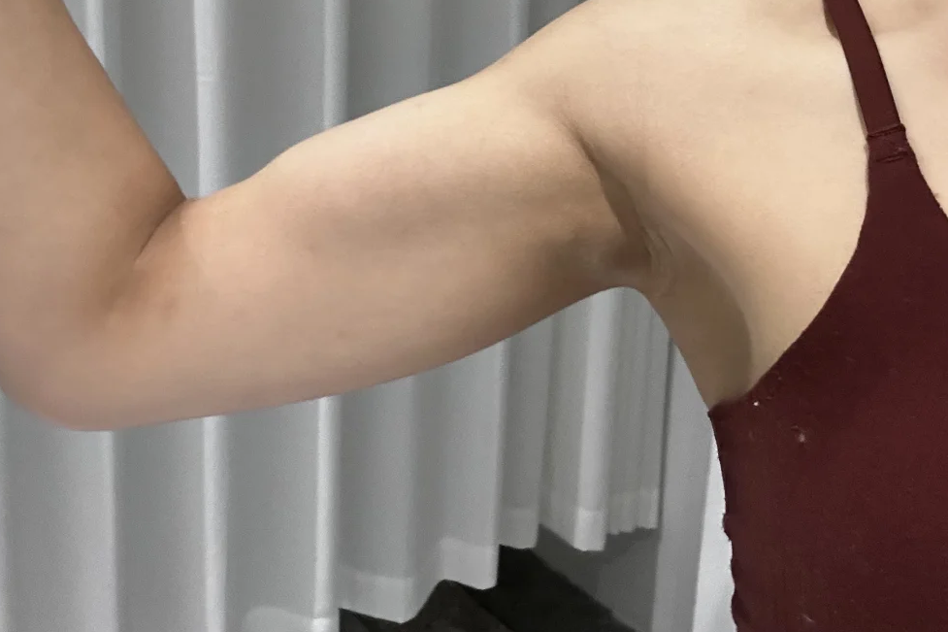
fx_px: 1211
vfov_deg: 28.7
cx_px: 476
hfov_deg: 42.8
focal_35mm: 46
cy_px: 140
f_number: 1.9
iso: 320
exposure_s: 1/25
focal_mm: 2.69
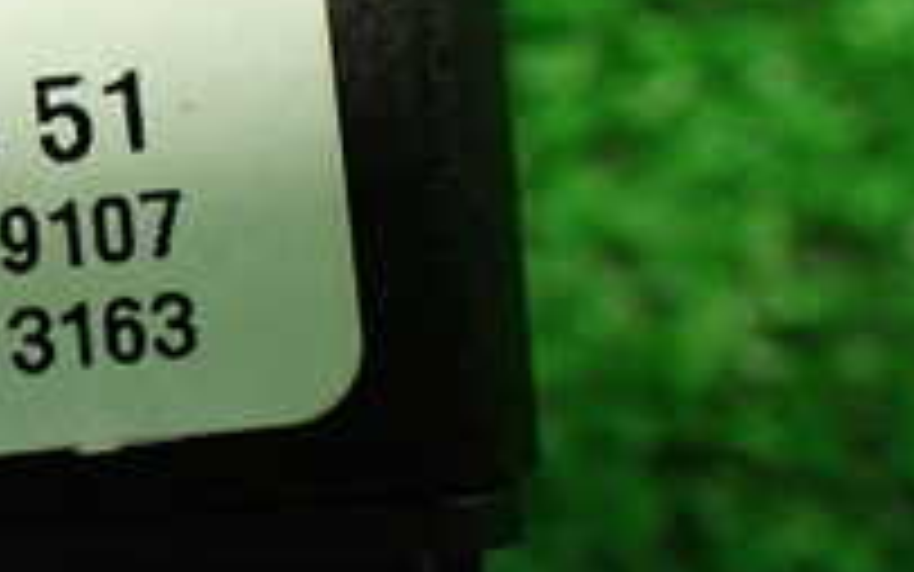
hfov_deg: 20.2
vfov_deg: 13.9
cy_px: 158
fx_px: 2342
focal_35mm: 94
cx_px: -279
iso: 800
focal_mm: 5.4
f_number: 2.3
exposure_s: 1/80
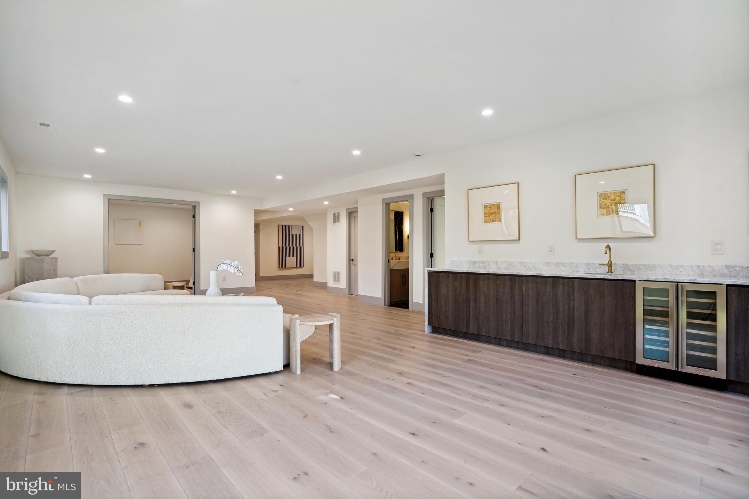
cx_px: 374
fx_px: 333
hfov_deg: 96.7
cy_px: 250
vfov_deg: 73.7
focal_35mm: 16
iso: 200
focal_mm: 16
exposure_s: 1/13
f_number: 8
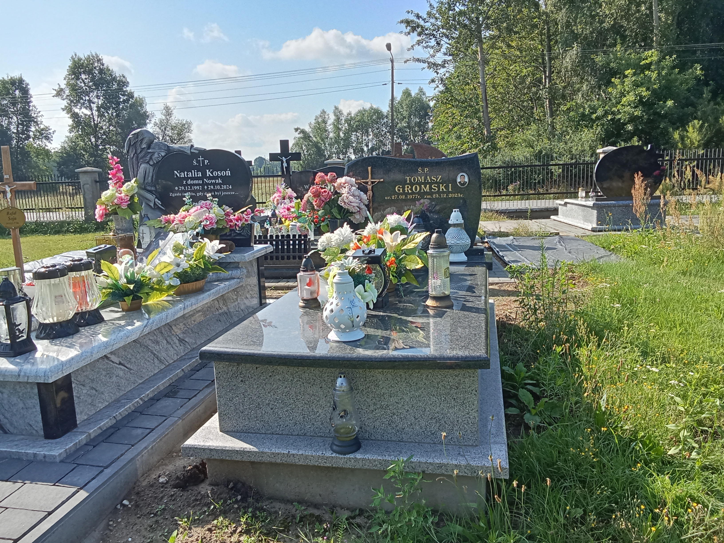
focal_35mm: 27
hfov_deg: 65.3
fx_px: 565
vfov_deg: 51.4
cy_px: 272
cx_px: 362
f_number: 2
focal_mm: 2.79
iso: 100
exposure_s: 1/881
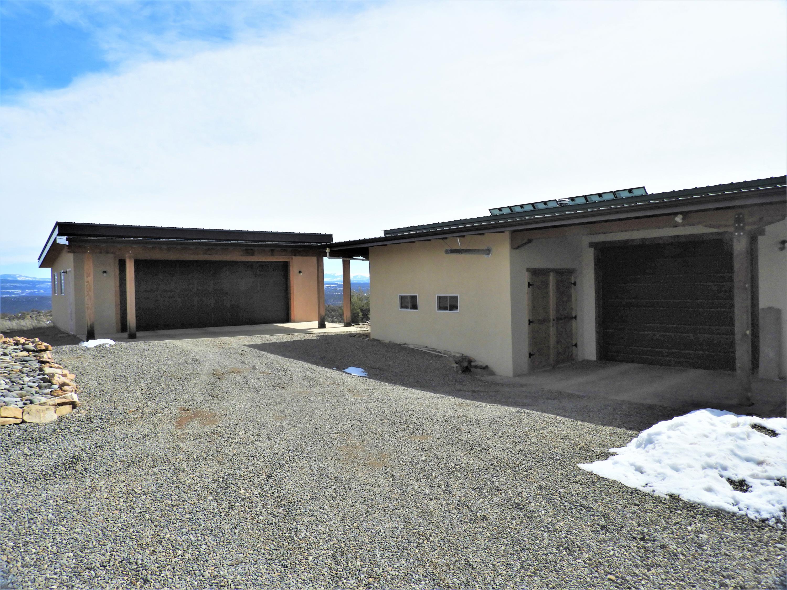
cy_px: 295
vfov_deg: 56.8
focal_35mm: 24
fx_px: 546
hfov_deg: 71.6
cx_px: 394
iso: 100
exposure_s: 1/1000
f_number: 3.3
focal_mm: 4.3
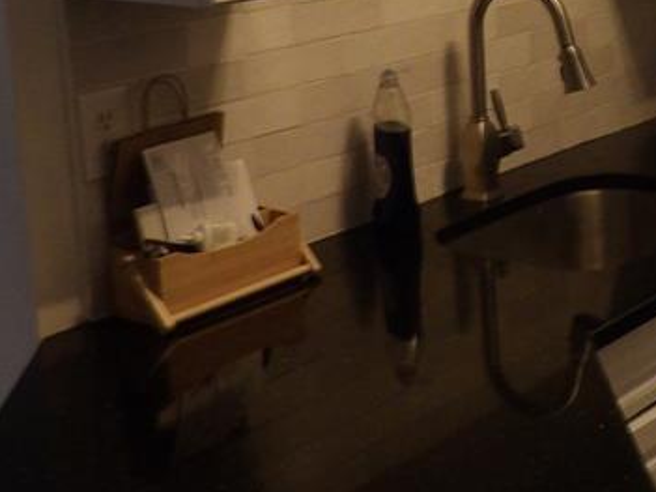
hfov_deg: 26.3
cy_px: 19
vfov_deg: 20.4
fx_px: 1326
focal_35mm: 70
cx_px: 654
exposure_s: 1/17
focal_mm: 4.3
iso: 283
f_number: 3.2
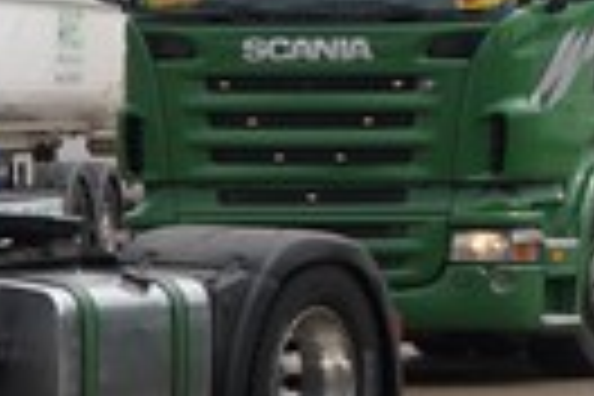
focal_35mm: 317
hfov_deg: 6.5
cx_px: 504
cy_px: -52
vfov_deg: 4.3
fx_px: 5230
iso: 100
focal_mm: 35
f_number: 5.6
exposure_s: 1/500
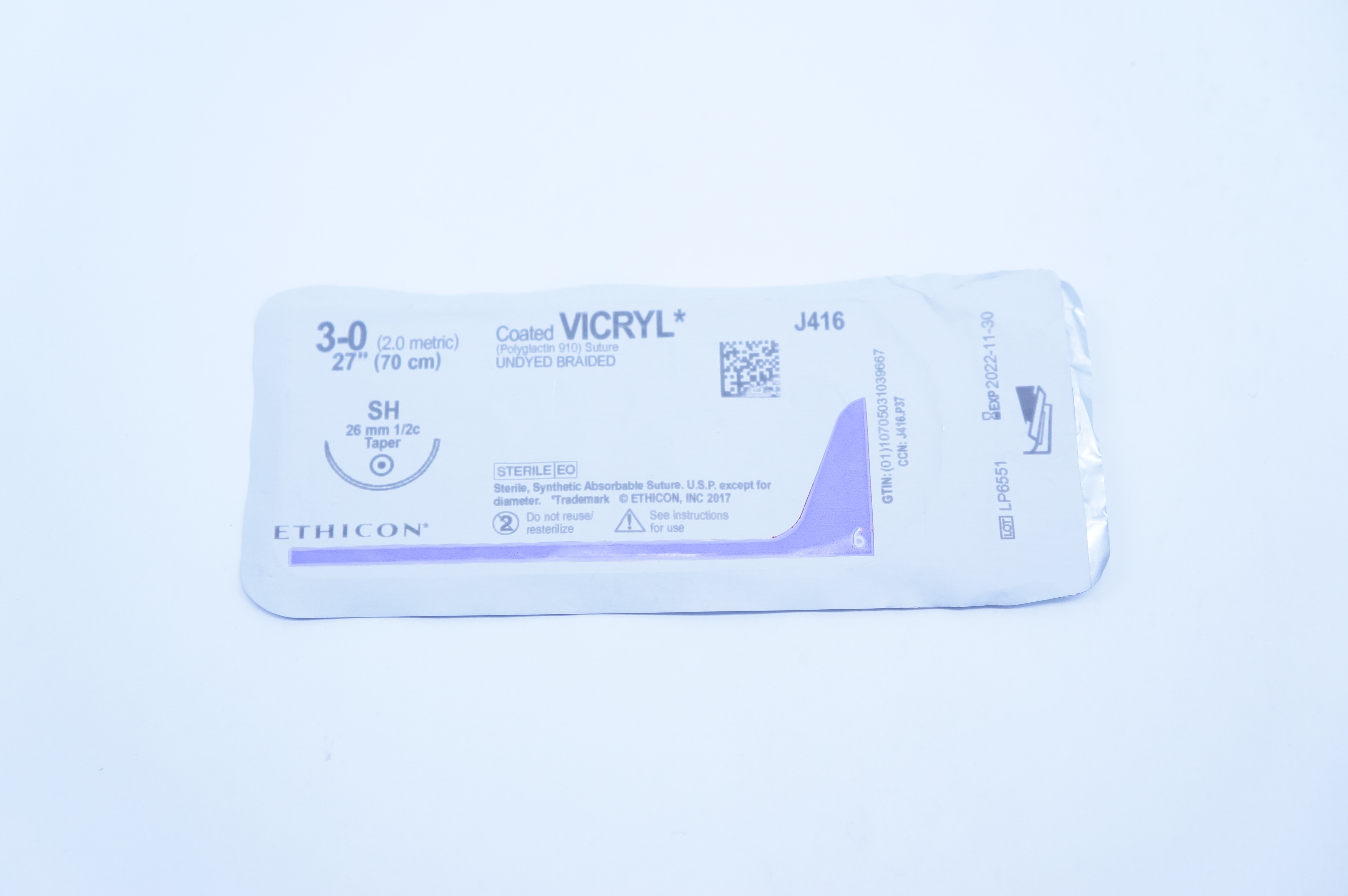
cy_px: 448
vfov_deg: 25.7
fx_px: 1964
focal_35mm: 52
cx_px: 674
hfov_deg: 37.9
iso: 800
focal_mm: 35
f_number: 4.5
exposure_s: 1/250
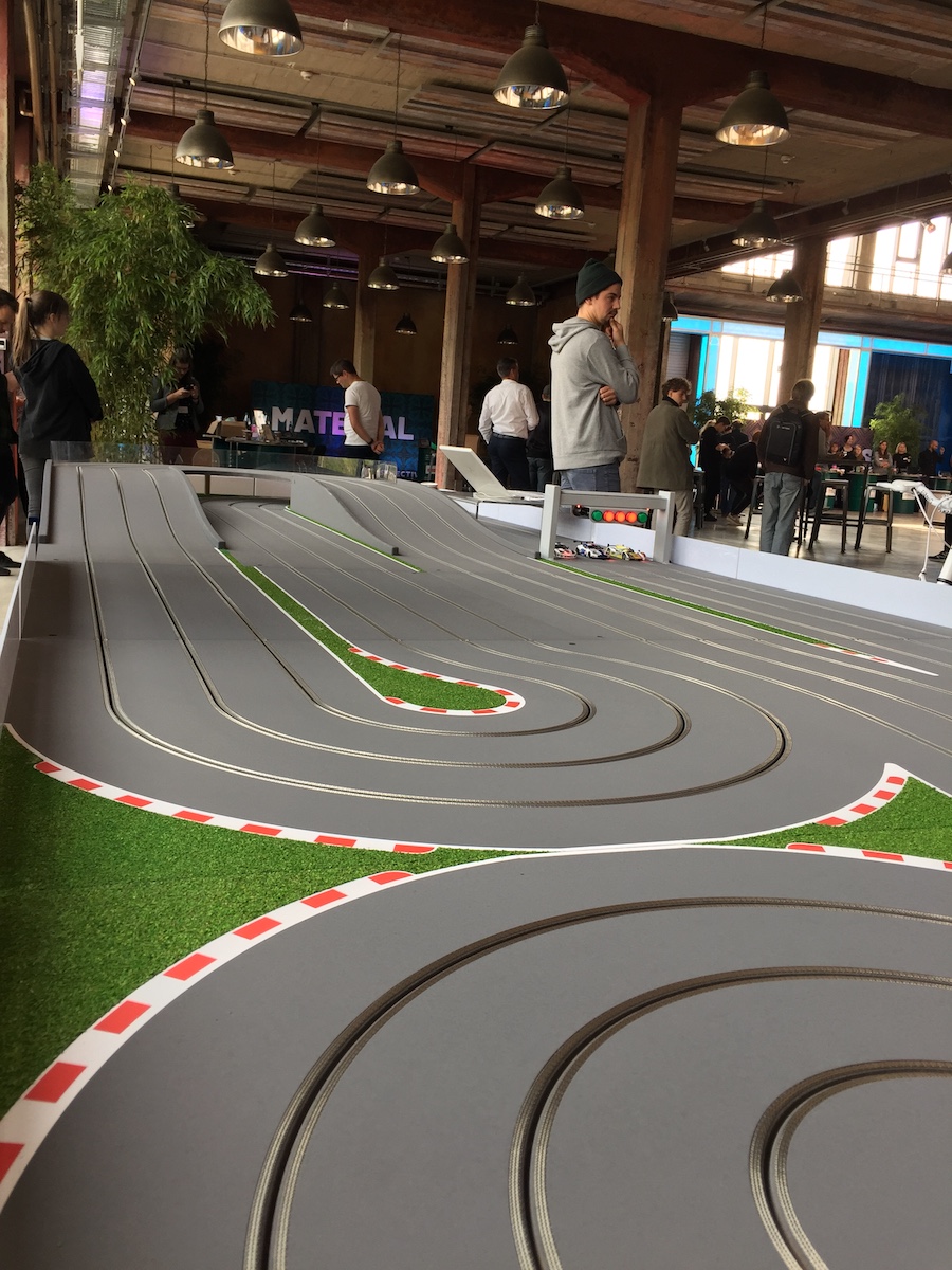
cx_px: 476
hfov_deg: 48.2
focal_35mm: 29
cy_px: 635
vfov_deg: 61.7
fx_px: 1063
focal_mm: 4.15
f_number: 2.2
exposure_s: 1/50
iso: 32
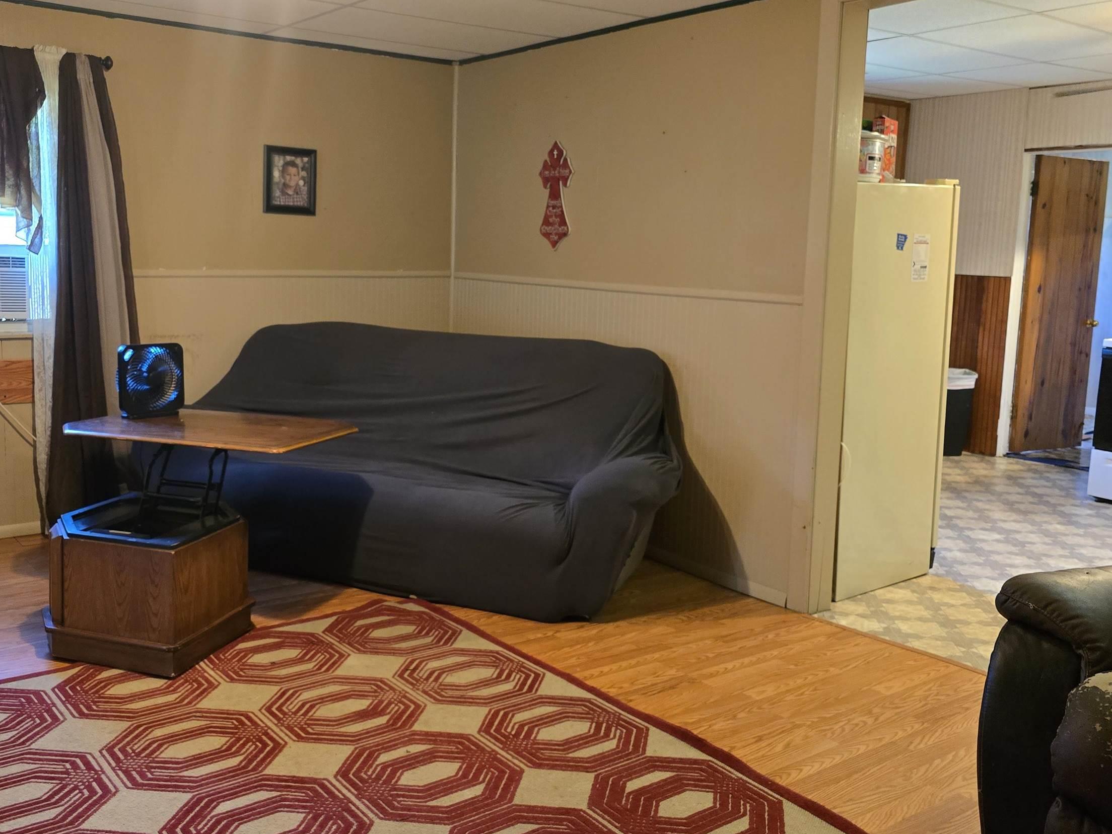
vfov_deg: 44.1
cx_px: 443
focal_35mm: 32
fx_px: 1028
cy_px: 363
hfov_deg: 56.4
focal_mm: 6.3
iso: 1000
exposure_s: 1/120
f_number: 1.7
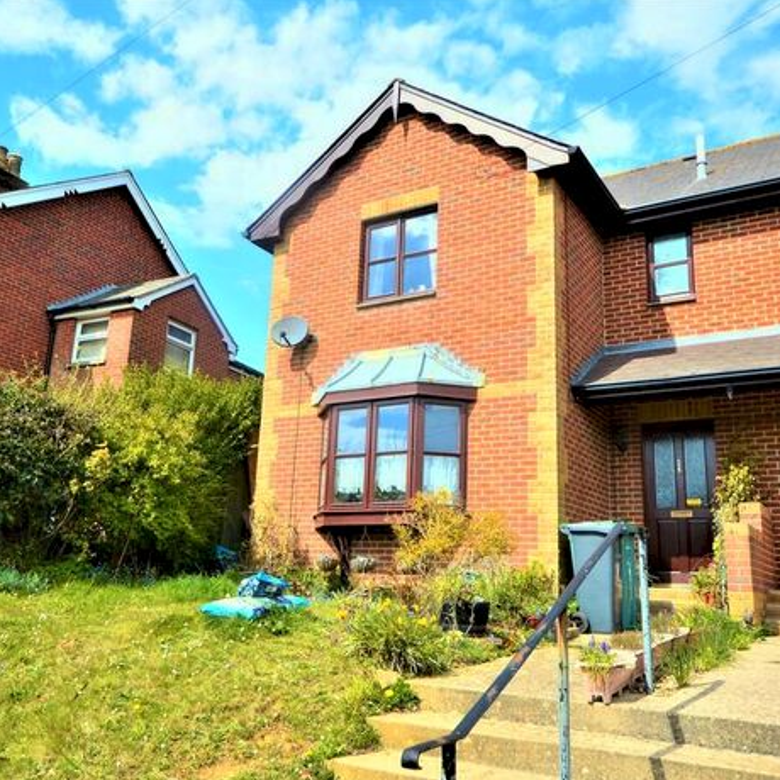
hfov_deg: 52.5
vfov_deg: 52.5
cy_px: 392
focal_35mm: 31
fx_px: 790
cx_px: 370
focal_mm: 16
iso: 400
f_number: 11
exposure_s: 1/500
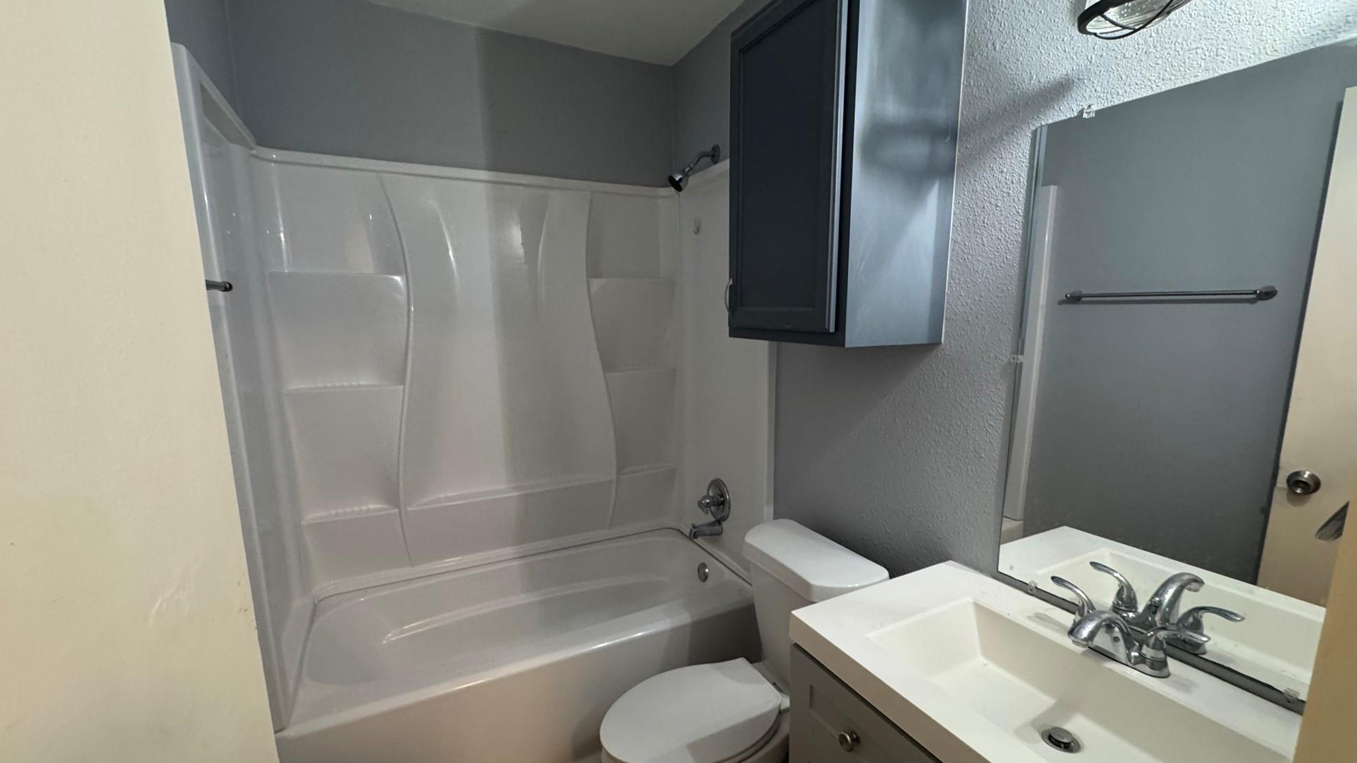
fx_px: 576
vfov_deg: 67.0
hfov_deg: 99.3
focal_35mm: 16
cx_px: 697
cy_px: 411
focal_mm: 2.22
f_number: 2.2
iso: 320
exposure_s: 1/60
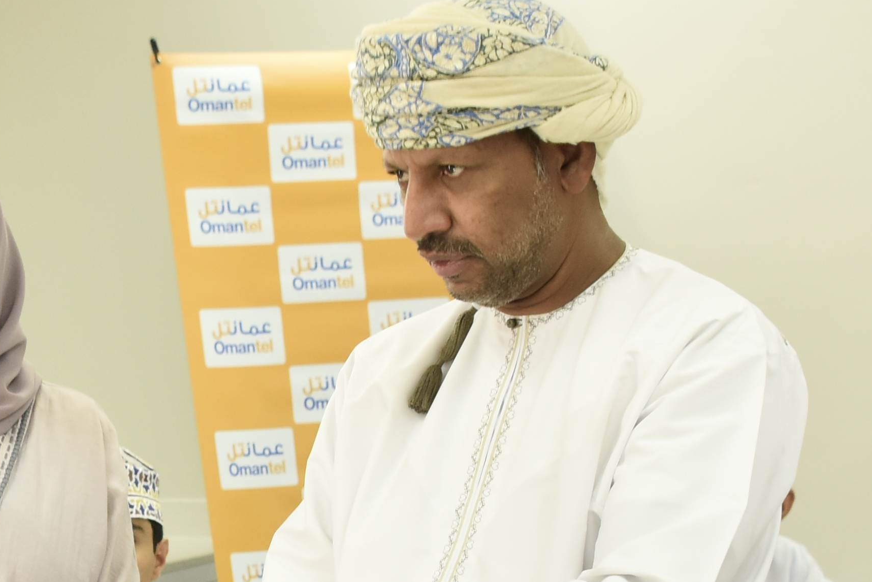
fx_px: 2907
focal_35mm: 120
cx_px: 90
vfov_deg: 11.3
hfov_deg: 16.8
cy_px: 561
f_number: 5
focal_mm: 28
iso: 800
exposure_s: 1/80
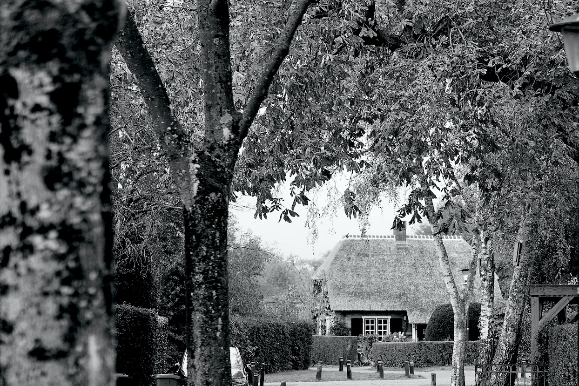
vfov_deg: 10.1
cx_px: 388
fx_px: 2171
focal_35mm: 135
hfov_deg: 15.2
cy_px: 306
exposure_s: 1/2500
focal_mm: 56
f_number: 1.4
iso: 320
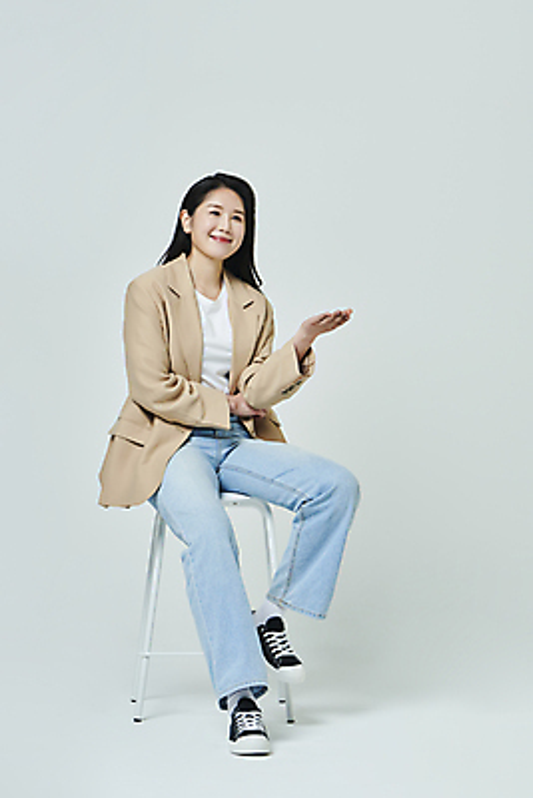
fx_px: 1553
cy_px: 399
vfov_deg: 28.8
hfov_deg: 19.5
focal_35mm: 70
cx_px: 266
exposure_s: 1/125
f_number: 11
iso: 100
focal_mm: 70
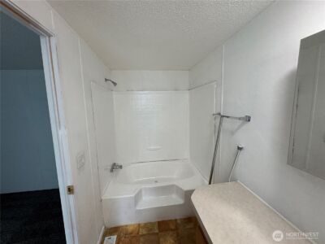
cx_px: 162
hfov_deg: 102.1
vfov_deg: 85.7
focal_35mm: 14
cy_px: 122
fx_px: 131
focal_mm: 2.22
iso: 160
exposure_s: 1/120
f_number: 2.2
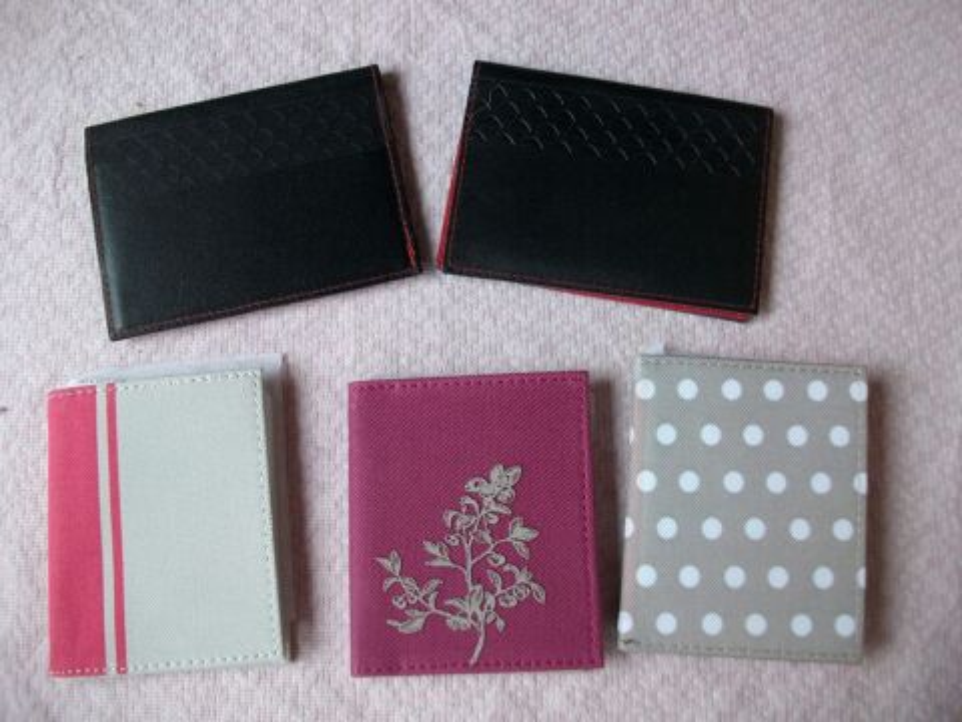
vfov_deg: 44.2
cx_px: 481
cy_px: 361
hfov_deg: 56.8
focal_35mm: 32
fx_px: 889
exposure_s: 1/40
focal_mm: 5.7
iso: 86
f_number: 2.9
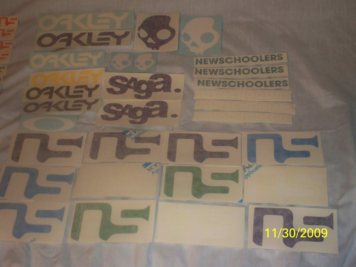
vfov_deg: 26.6
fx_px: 566
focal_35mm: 55
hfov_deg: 34.9
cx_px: 178
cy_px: 134
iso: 200
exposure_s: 1/30
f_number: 4
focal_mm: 9.7
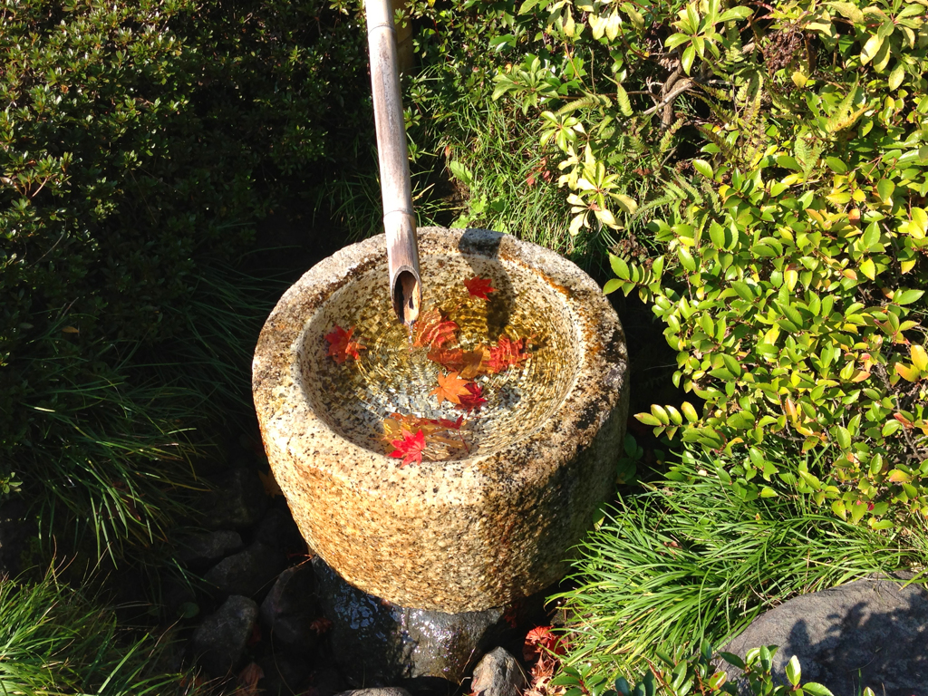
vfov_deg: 42.9
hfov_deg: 55.4
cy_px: 348
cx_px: 464
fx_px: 885
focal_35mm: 33
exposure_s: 1/669
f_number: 2.4
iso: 50
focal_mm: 4.13
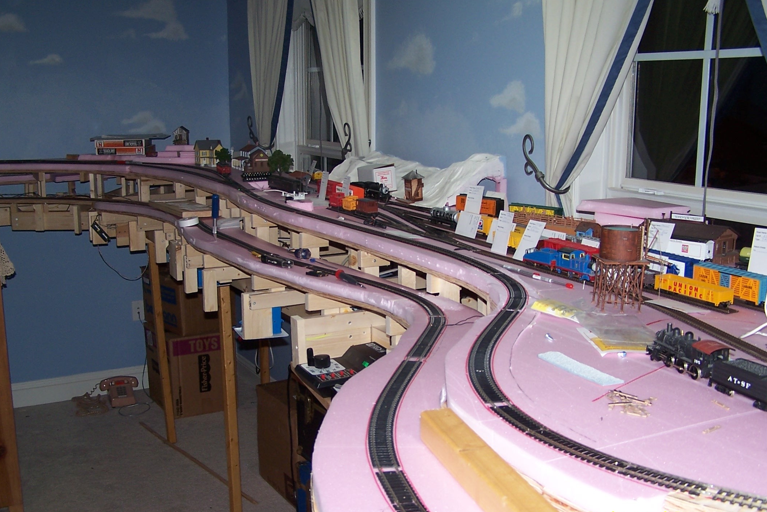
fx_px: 916
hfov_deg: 45.4
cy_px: 291
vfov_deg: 31.1
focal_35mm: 43
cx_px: 367
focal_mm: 6.3
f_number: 2.8
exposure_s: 1/60
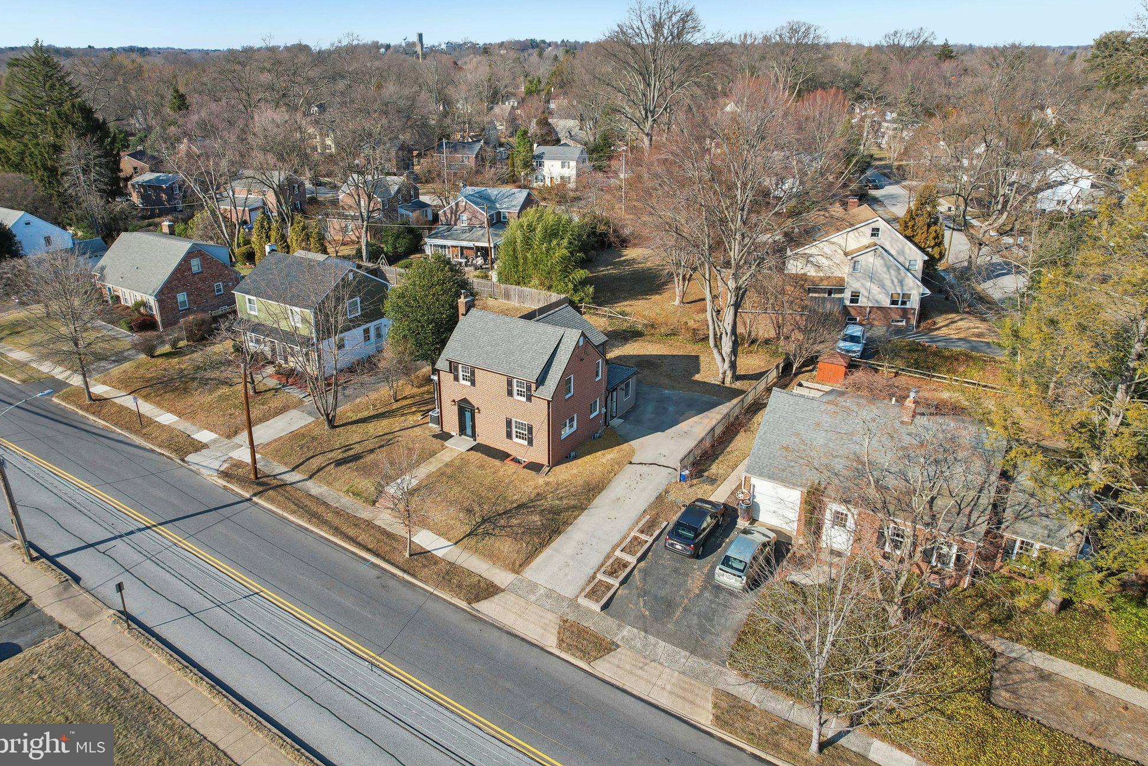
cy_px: 366
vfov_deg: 55.1
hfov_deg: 76.1
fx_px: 733
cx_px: 584
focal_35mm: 23
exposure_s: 1/1250
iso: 140
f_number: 2.8
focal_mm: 8.4
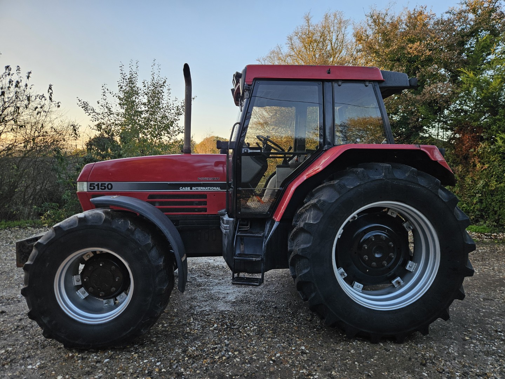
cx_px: 252
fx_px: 336
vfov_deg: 58.9
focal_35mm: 23
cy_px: 190
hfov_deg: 73.9
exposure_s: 1/180
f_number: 1.8
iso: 40
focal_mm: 5.4
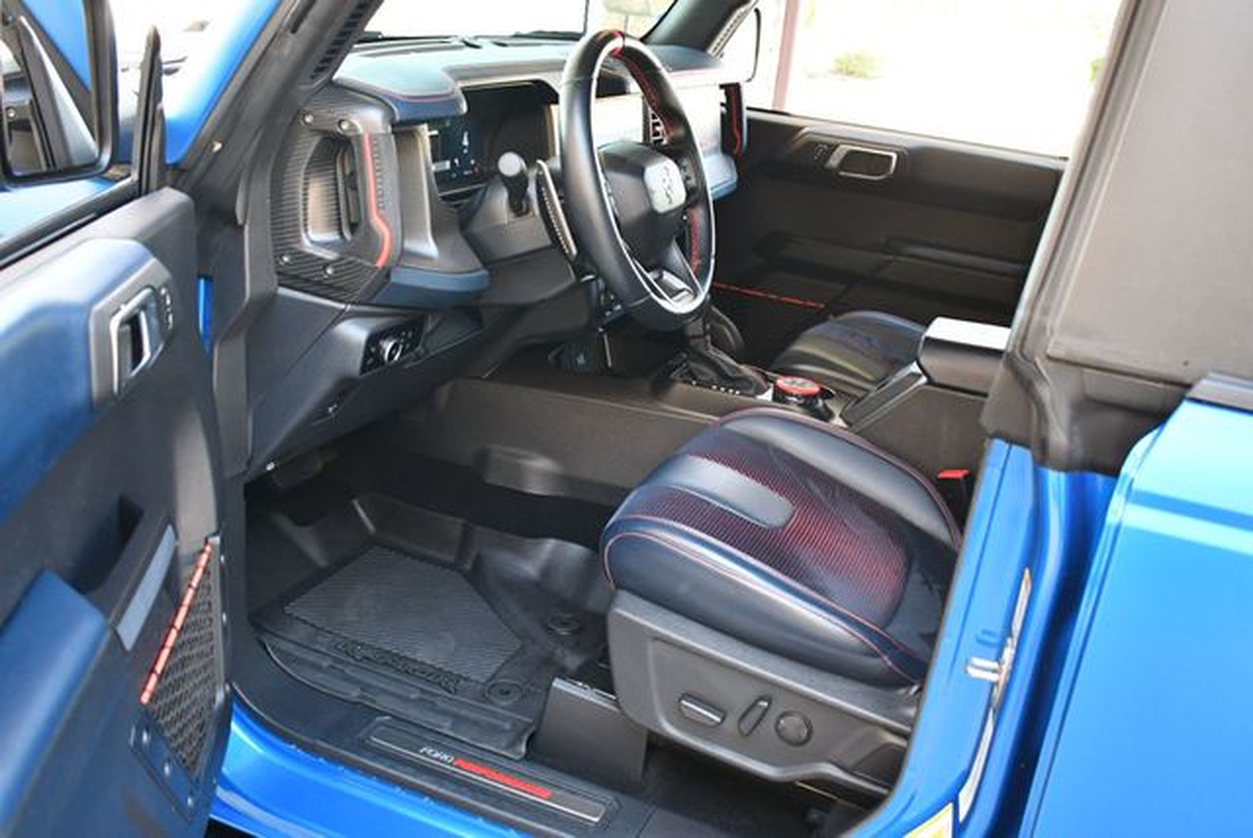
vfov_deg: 36.9
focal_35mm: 36
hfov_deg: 53.1
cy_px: 419
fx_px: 1254
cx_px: 626
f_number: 3.5
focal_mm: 18
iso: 1250
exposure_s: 1/125
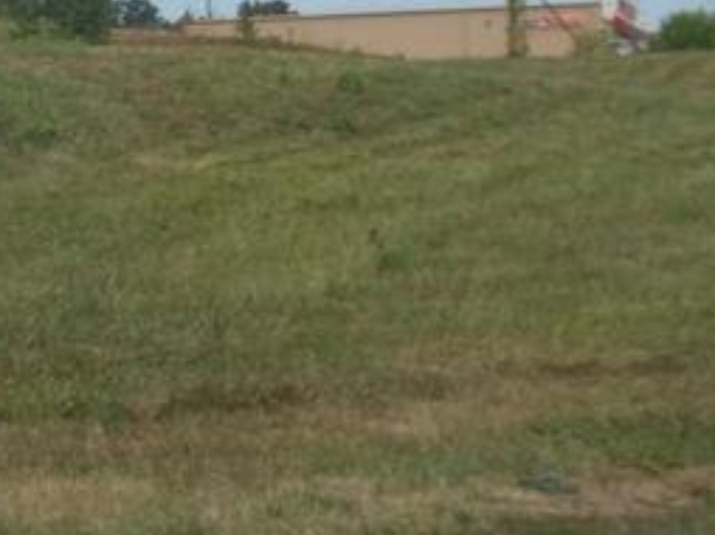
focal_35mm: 111
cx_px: -187
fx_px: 2291
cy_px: 42
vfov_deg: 13.2
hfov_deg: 16.8
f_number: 8
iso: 64
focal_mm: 5.9
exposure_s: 1/160
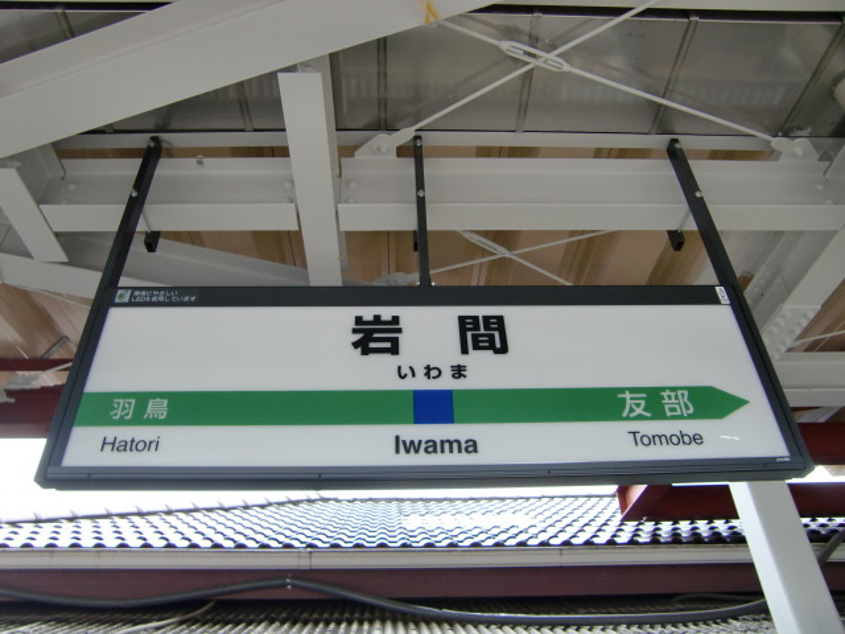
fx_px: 683
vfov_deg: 49.7
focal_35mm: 28
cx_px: 422
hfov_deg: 63.4
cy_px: 317
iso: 160
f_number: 2.6
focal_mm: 4.9
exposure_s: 1/60
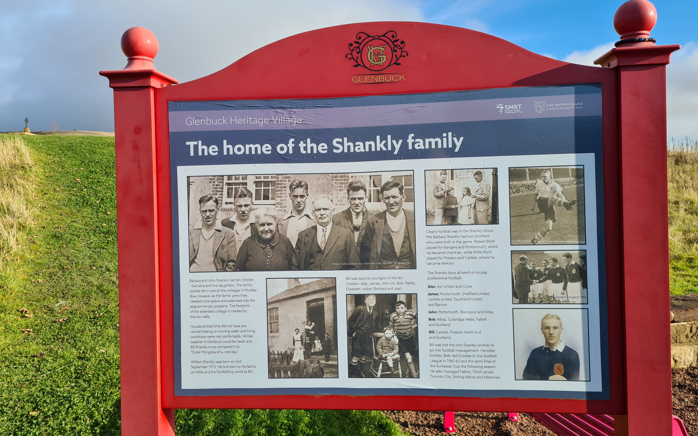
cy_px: 189
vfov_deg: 44.4
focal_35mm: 28
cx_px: 353
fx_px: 533
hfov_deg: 66.5
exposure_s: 1/1472
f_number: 1.8
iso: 50
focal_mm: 5.4
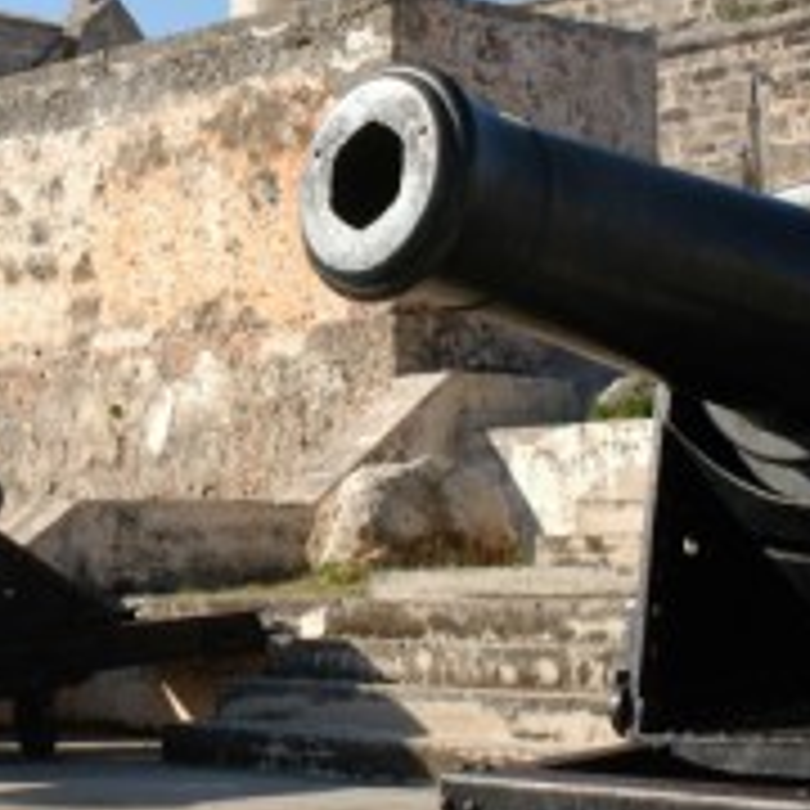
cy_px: 225
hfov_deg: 19.4
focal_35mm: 89
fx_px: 2356
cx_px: 248
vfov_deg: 19.4
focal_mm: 28
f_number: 11
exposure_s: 1/200
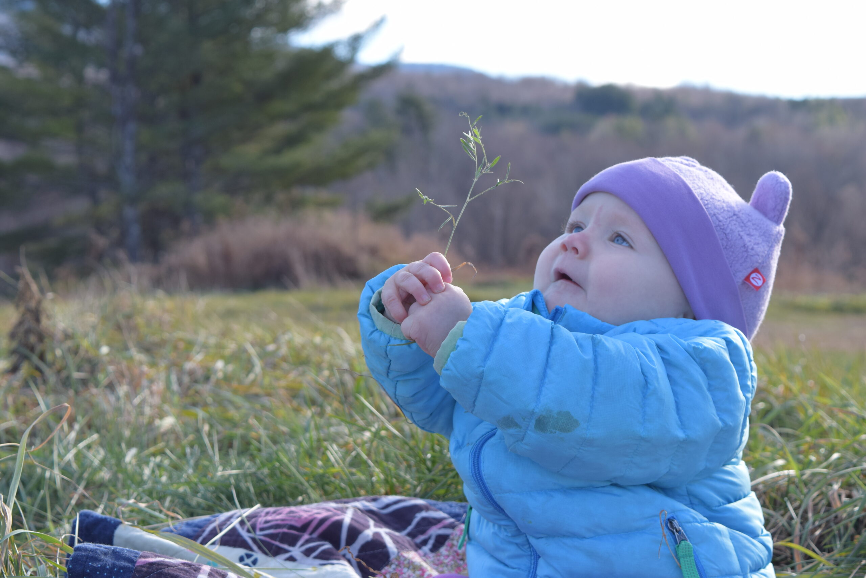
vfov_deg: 18.9
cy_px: 289
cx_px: 433
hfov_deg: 28.1
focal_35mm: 72
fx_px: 1732
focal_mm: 48
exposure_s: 1/250
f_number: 8
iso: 250
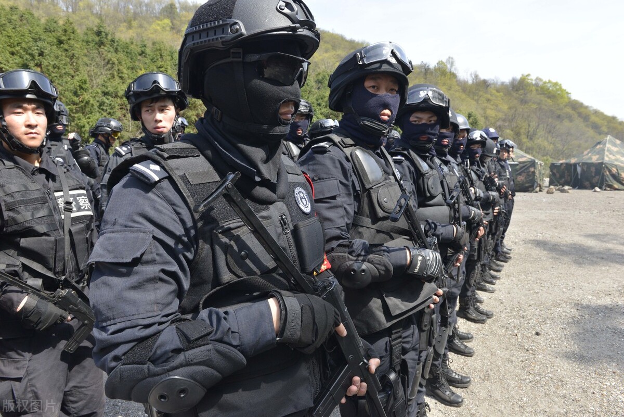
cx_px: 312
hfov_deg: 73.7
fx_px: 416
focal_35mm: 24
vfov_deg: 53.2
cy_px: 208
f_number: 11
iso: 1000
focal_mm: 24
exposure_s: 1/500
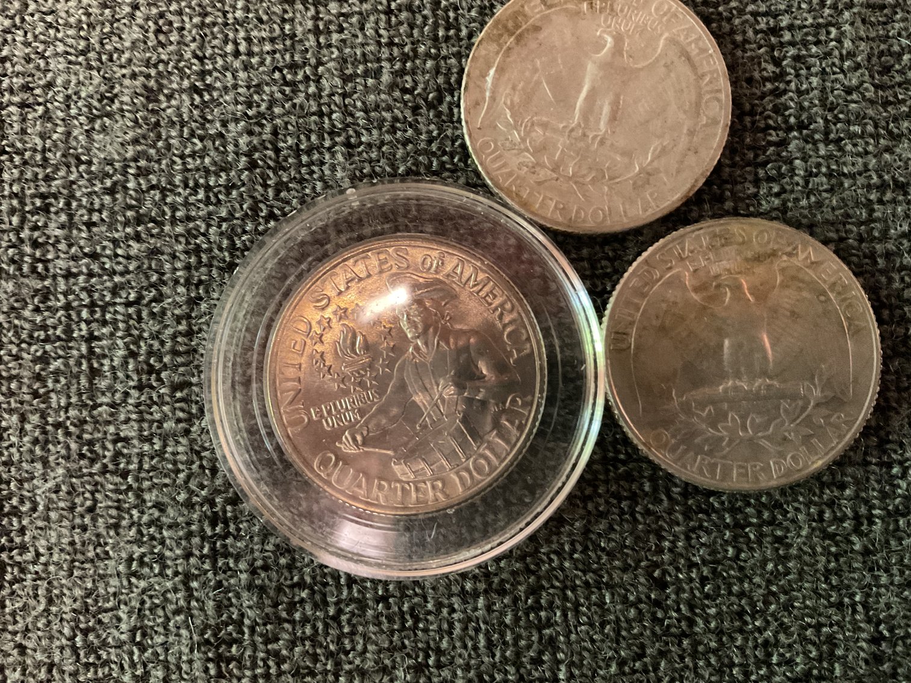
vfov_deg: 48.2
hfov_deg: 61.7
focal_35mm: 29
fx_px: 763
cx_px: 456
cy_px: 342
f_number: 1.8
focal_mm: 3
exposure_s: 1/25
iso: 500
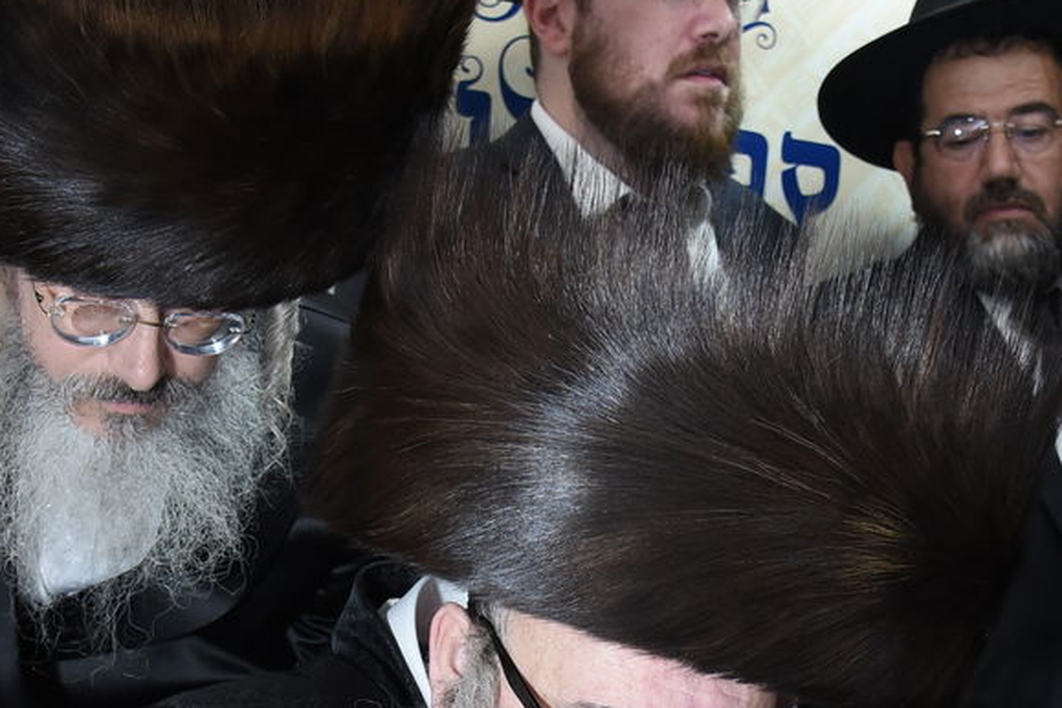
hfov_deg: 34.4
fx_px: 1711
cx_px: 644
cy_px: 773
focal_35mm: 58
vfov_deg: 22.1
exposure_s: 1/160
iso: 2000
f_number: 5.6
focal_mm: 24
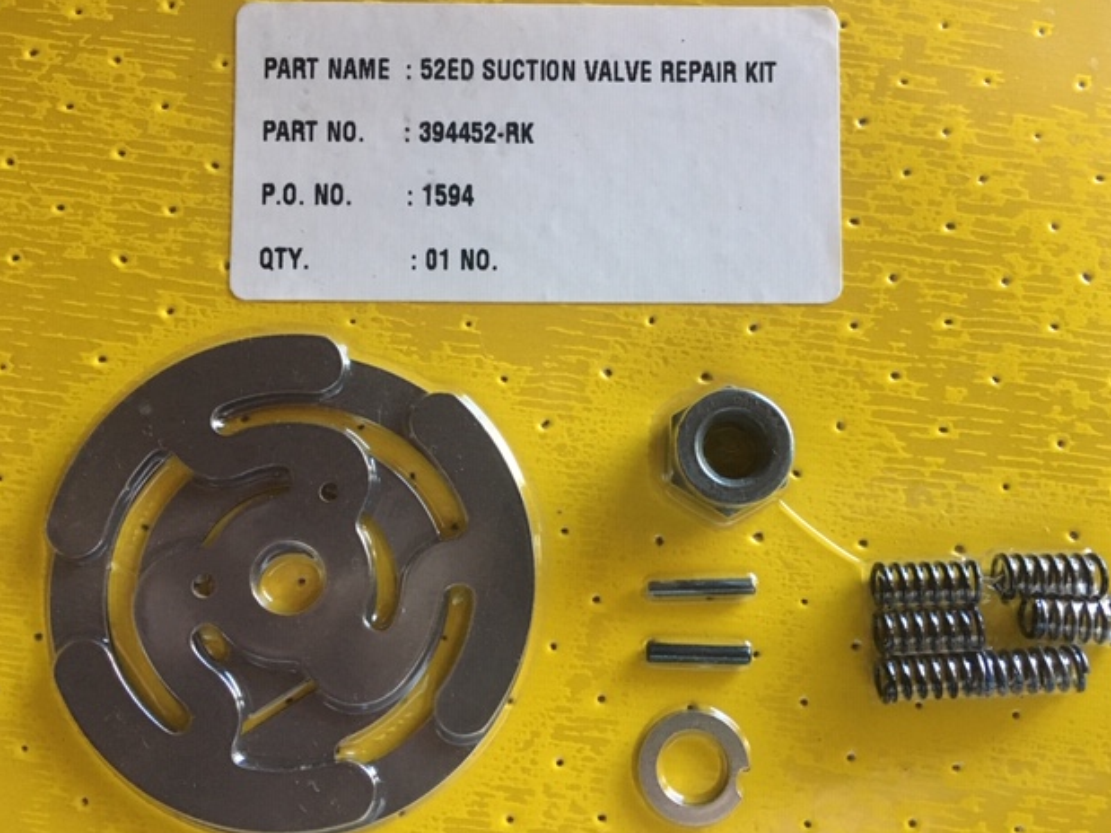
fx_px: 963
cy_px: 416
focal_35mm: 30
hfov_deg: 60.0
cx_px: 567
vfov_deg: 46.8
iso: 200
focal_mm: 4.15
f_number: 2.2
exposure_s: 1/20
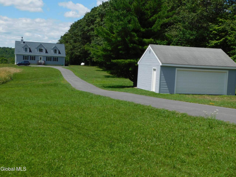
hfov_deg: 37.5
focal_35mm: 51
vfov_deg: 28.6
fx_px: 348
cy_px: 88
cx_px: 118
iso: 125
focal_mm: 9
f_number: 3.8
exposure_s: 1/1250
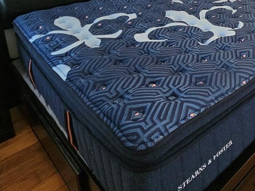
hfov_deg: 45.7
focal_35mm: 32
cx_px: 266
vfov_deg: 36.8
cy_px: -22
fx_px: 236
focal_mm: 2.2
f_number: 2.2
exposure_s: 1/30
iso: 400
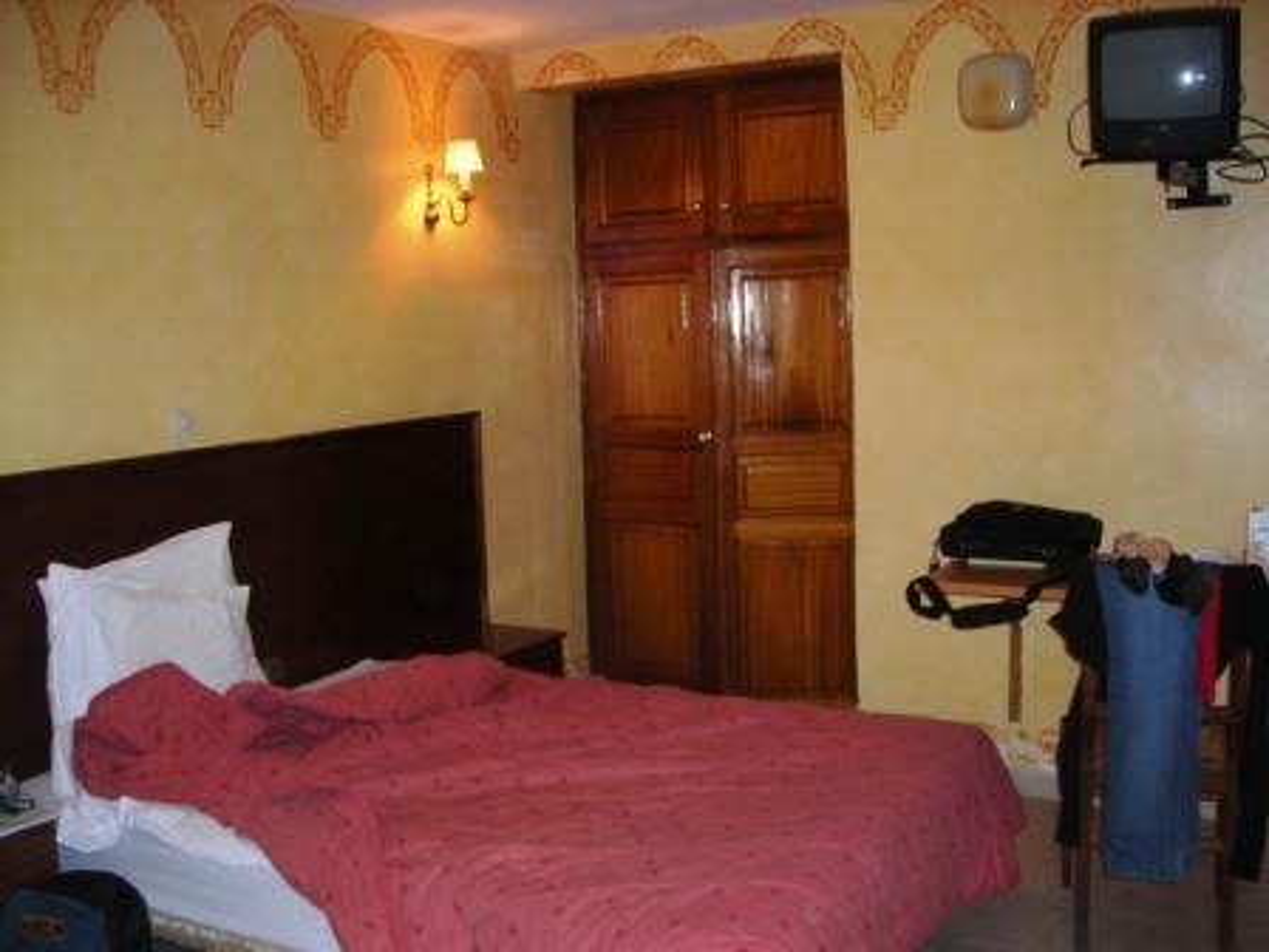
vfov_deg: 37.7
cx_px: 634
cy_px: 476
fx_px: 1393
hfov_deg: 49.0
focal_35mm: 38
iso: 124
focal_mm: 6.3
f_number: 3.2
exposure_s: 1/60.1
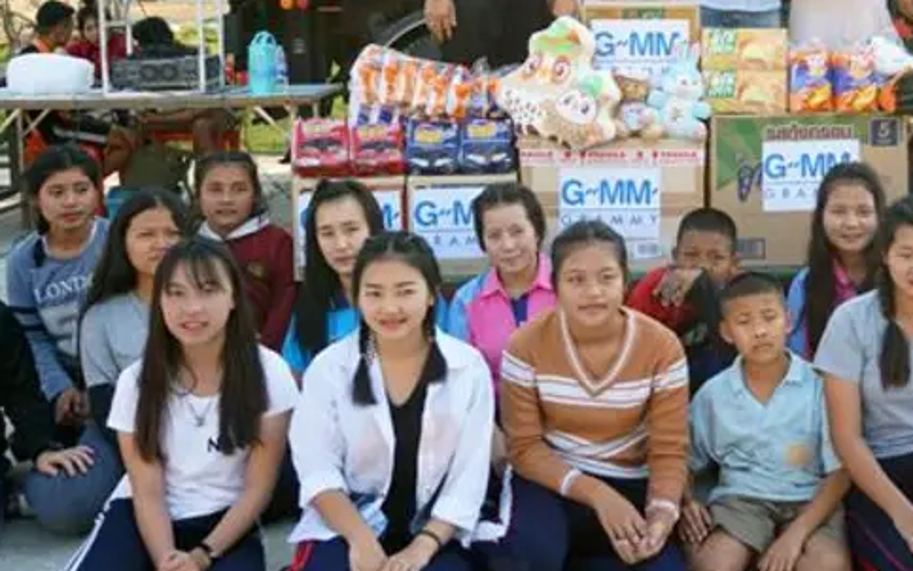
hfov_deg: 34.7
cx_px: 726
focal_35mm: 57
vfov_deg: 22.4
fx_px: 1414
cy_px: 93
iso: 100
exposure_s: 1/160
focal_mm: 23
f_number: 4
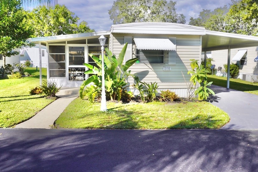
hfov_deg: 56.2
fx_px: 241
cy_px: 81
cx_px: 133
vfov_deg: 39.3
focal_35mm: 34
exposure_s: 1/160
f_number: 10
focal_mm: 17
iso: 100
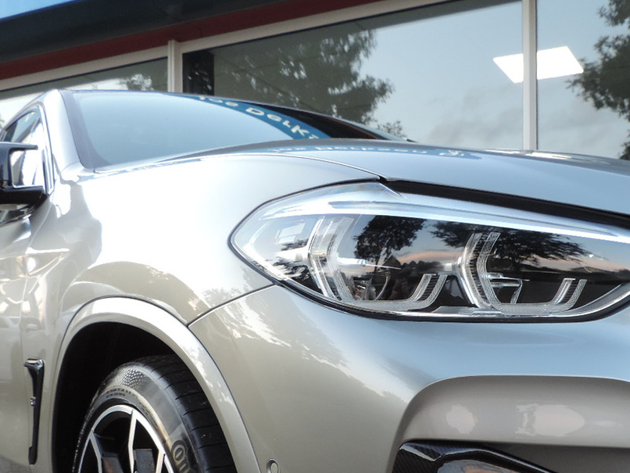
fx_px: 910
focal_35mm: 50
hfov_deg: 38.0
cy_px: 384
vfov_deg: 28.5
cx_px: 389
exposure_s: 1/30
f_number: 3.1
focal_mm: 4.9
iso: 160
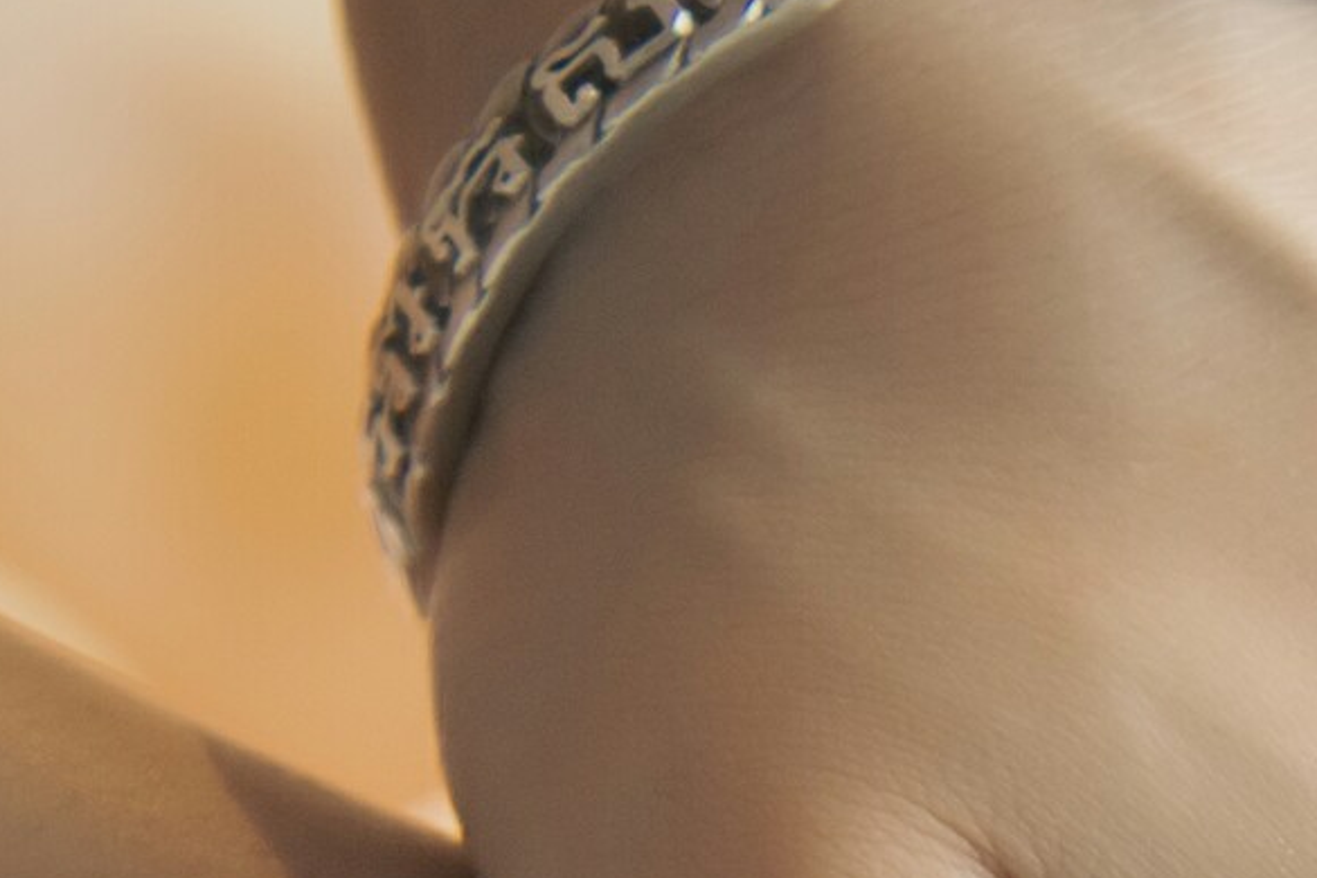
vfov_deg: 4.2
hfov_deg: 6.4
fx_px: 11523
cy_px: 2506
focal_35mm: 315
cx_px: 2470
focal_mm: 45
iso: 125
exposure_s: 1/50
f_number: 2.8
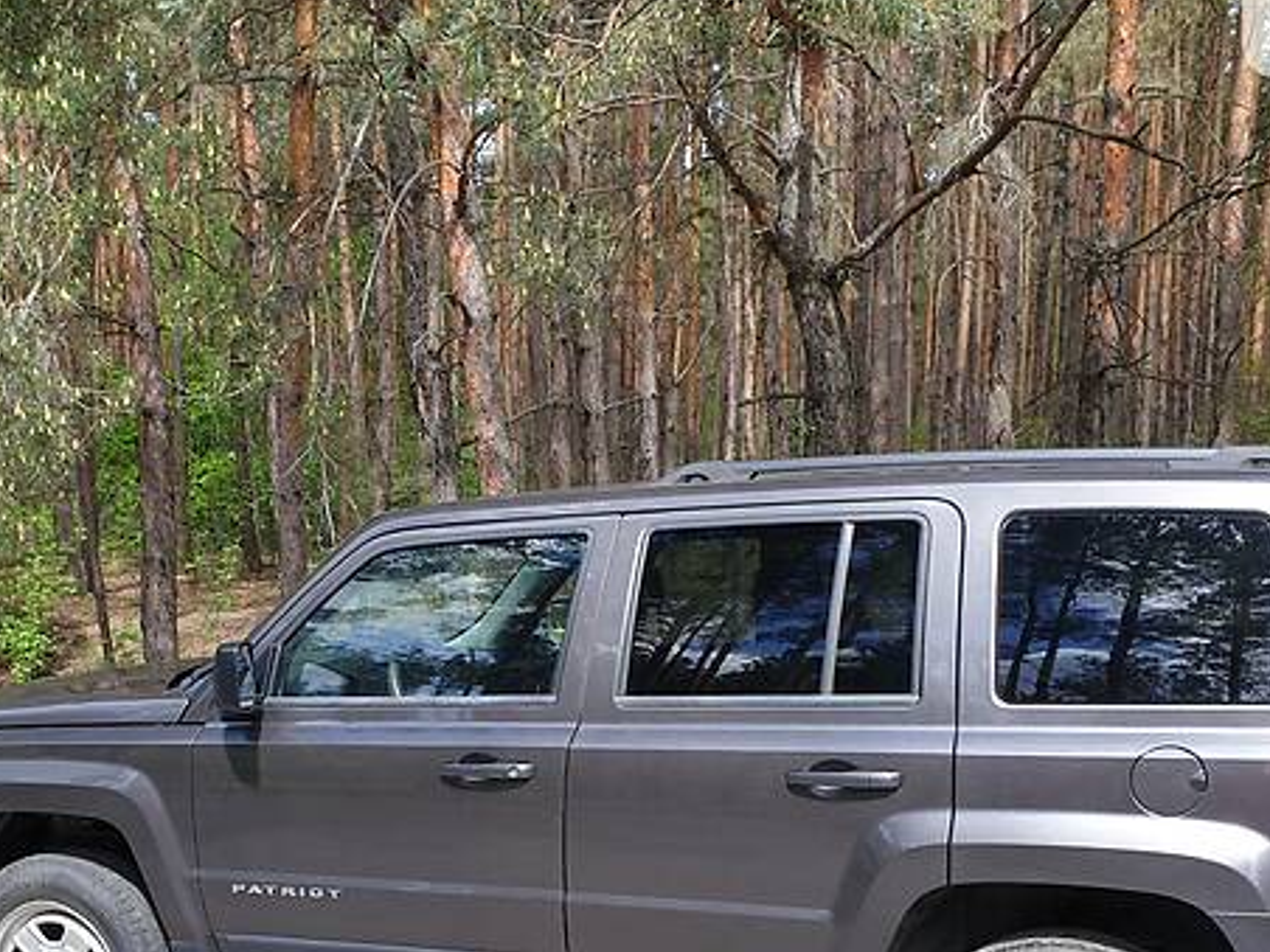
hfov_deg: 41.2
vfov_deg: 30.7
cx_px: 565
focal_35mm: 46
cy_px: 764
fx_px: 1688
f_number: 2.4
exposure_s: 1/447
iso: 50
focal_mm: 4.3
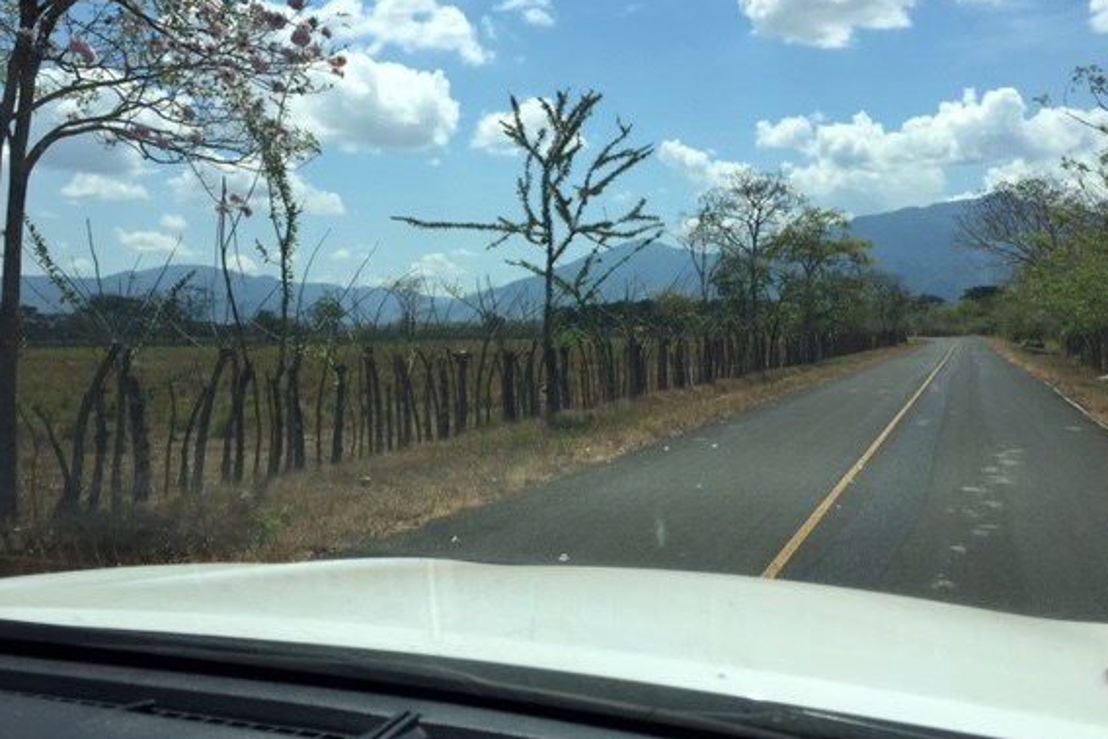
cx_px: 544
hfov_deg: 55.8
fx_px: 1047
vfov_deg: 38.8
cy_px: 300
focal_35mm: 34
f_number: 2.2
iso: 32
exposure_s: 1/2825
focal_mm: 4.15
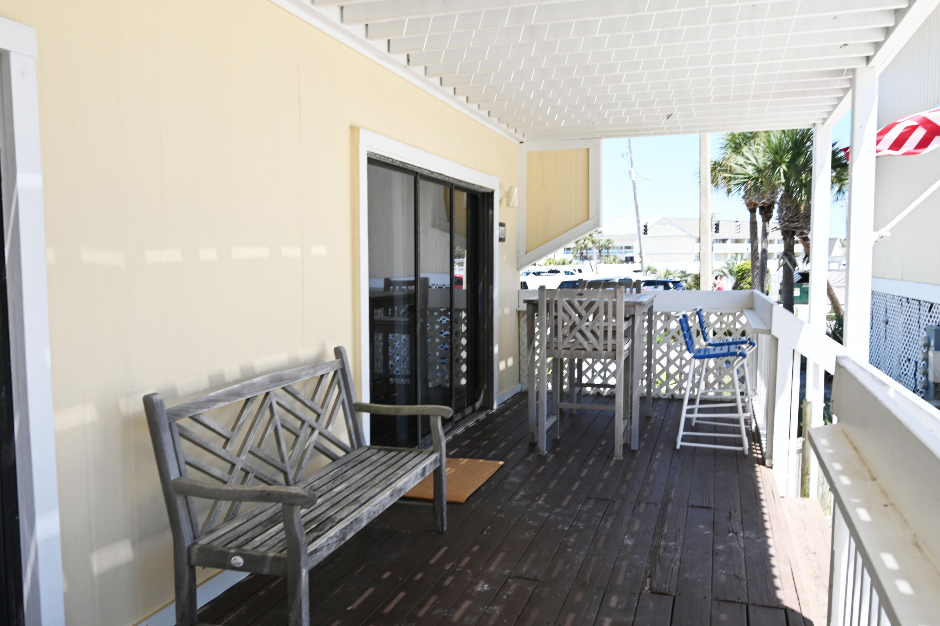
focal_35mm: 30
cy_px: 313
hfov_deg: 62.0
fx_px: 783
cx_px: 470
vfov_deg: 43.6
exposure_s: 1/250
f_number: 5.6
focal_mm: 20
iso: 100
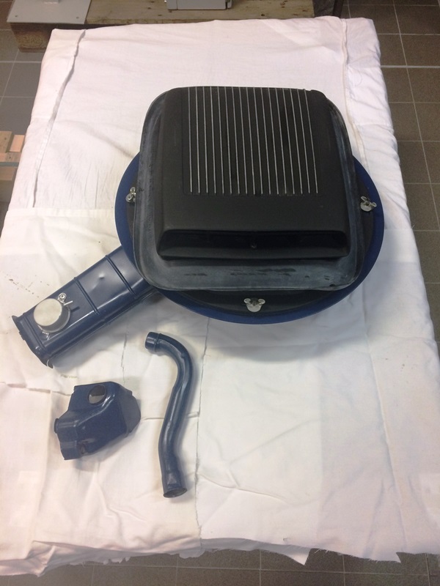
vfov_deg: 61.7
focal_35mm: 29
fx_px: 491
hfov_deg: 48.2
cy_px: 293
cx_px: 220
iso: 80
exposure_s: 1/33
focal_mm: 4.15
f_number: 2.2
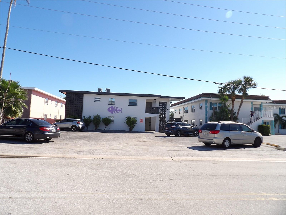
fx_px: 198
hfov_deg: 71.6
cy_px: 108
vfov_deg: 56.8
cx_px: 143
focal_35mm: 24
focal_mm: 4.3
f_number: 3.2
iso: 100
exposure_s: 1/887
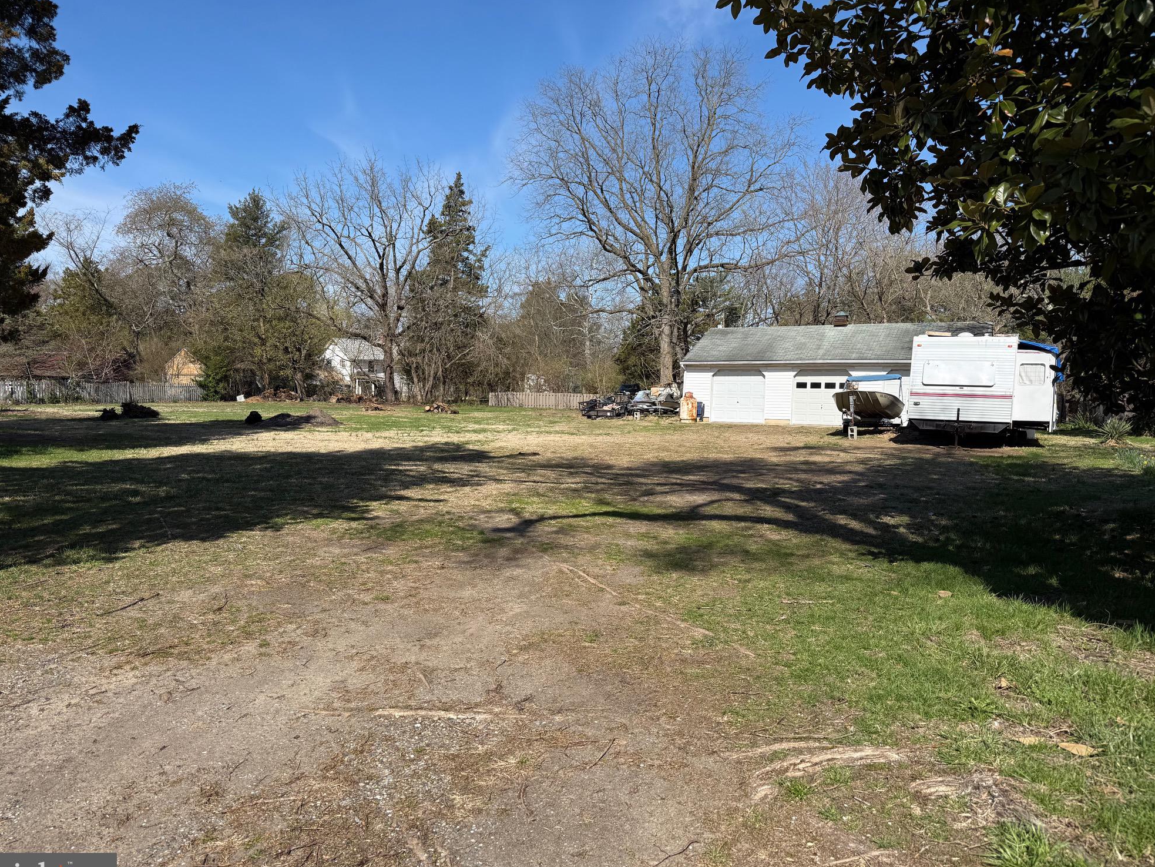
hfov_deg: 69.4
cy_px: 450
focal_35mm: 25
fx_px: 834
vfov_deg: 54.9
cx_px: 572
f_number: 1.78
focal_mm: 6.76
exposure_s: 1/5319
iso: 100
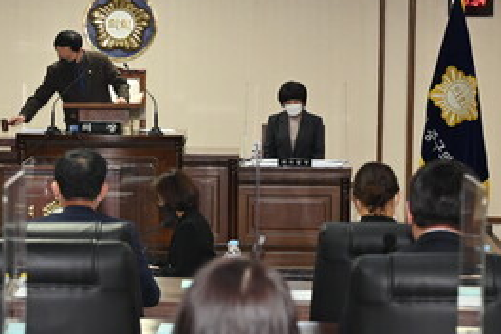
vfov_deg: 8.6
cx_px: 78
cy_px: 139
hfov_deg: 12.8
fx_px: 2213
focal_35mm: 159
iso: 1250
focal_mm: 70
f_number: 5.6
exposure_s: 1/125
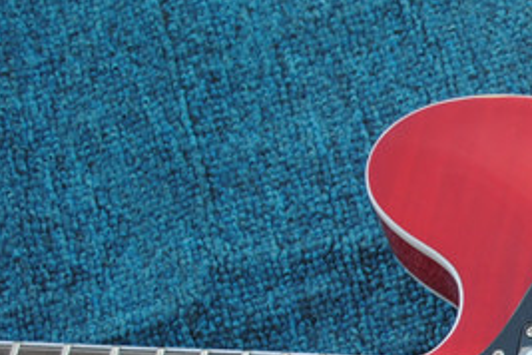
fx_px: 2660
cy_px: 583
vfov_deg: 7.5
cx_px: 976
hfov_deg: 10.7
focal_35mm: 180
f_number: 4.8
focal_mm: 32
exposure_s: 1/80
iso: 100
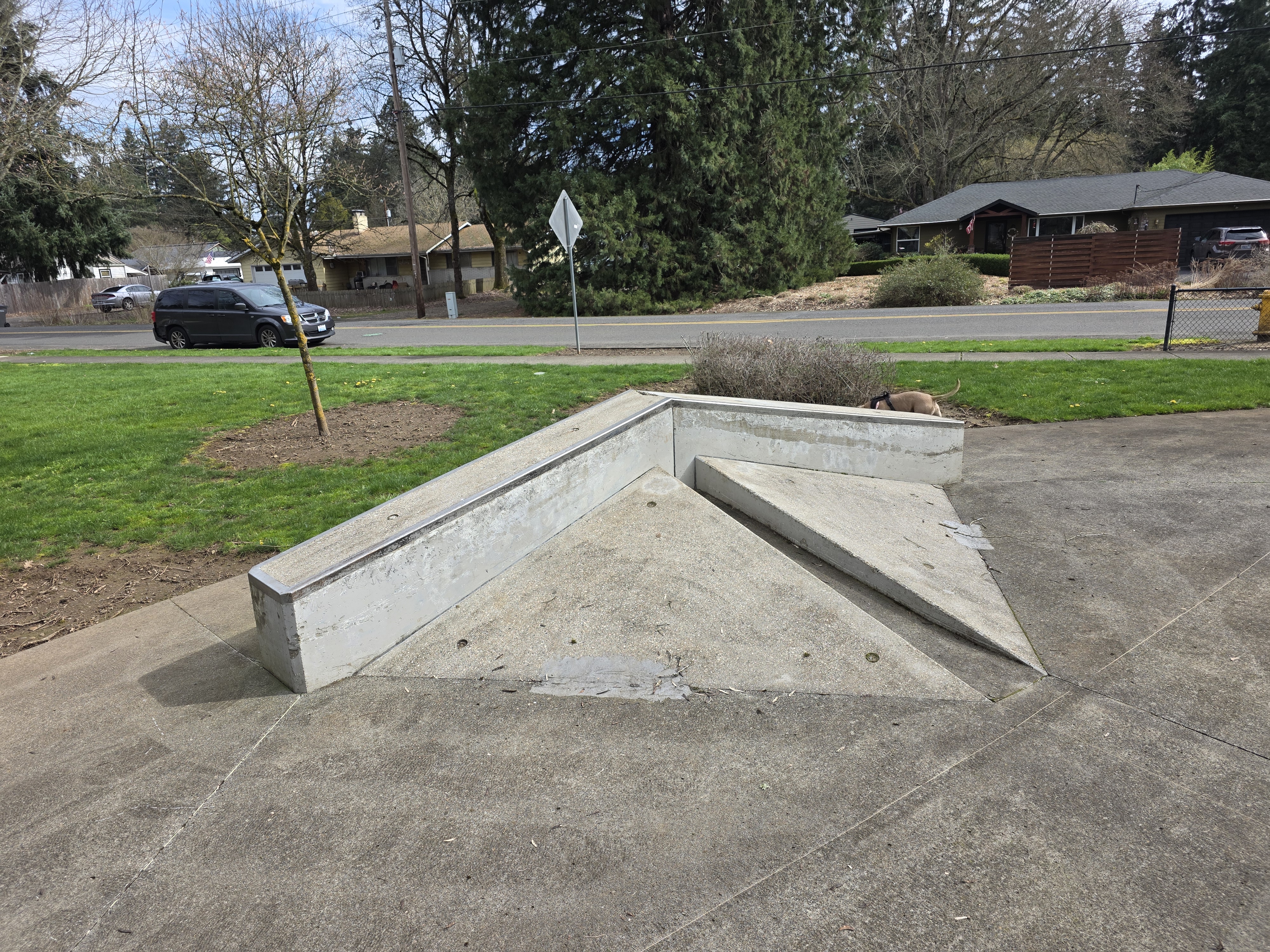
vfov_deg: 58.9
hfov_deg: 73.9
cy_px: 476
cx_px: 635
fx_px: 844
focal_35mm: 23
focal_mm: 6.3
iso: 80
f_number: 1.7
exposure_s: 1/2851
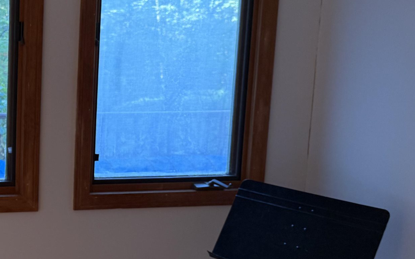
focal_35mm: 63
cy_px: 154
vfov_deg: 20.6
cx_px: -29
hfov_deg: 29.6
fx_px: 712
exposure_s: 1/120
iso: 80
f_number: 1.78
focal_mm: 6.76
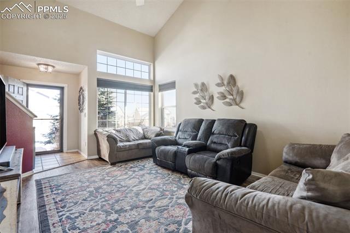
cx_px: 175
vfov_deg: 73.7
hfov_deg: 96.8
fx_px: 155
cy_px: 116
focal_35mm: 16
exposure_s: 1/15
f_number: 8
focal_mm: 16
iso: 250
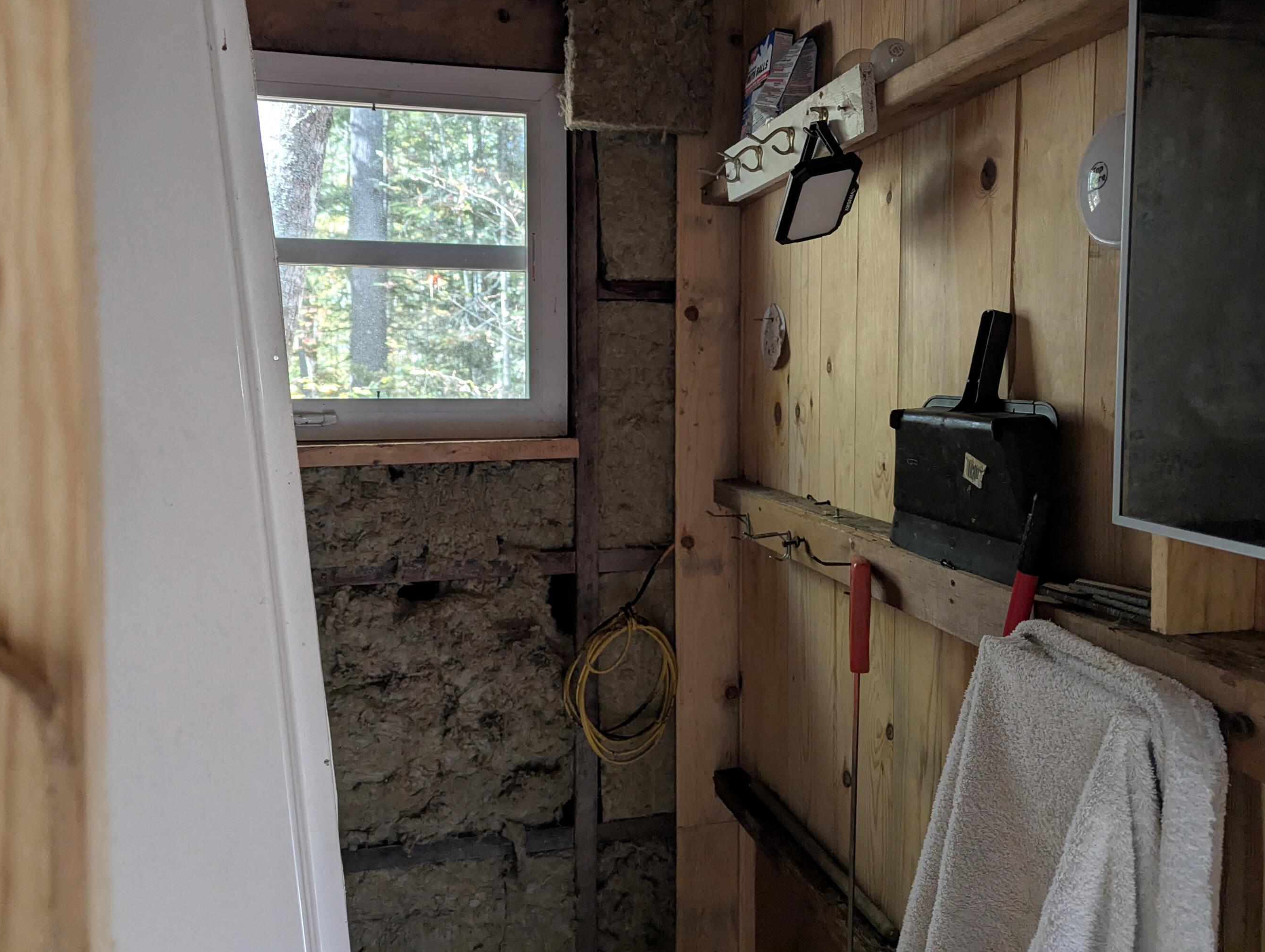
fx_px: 988
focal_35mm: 27
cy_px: 419
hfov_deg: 65.3
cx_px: 642
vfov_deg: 51.3
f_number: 1.85
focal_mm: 6.81
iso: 255
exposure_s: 1/65.2
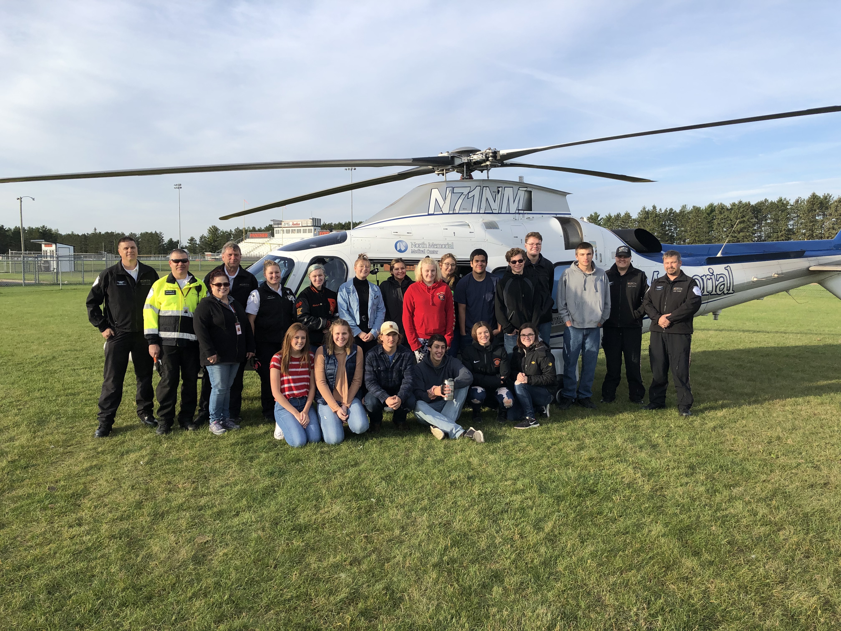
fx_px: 680
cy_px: 316
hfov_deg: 63.4
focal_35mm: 28
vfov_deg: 49.7
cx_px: 420
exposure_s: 1/1043
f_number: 1.8
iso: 20
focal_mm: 4
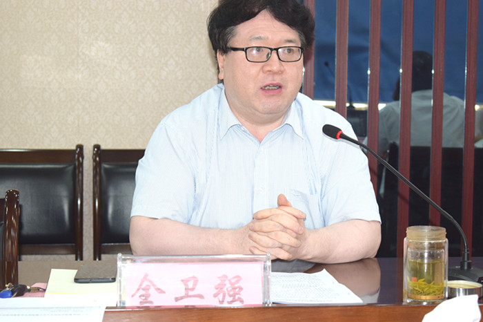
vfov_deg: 16.5
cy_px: 161
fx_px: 1106
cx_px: 242
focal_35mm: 82
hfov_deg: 24.6
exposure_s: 1/60
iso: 1000
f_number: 5.6
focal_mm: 55
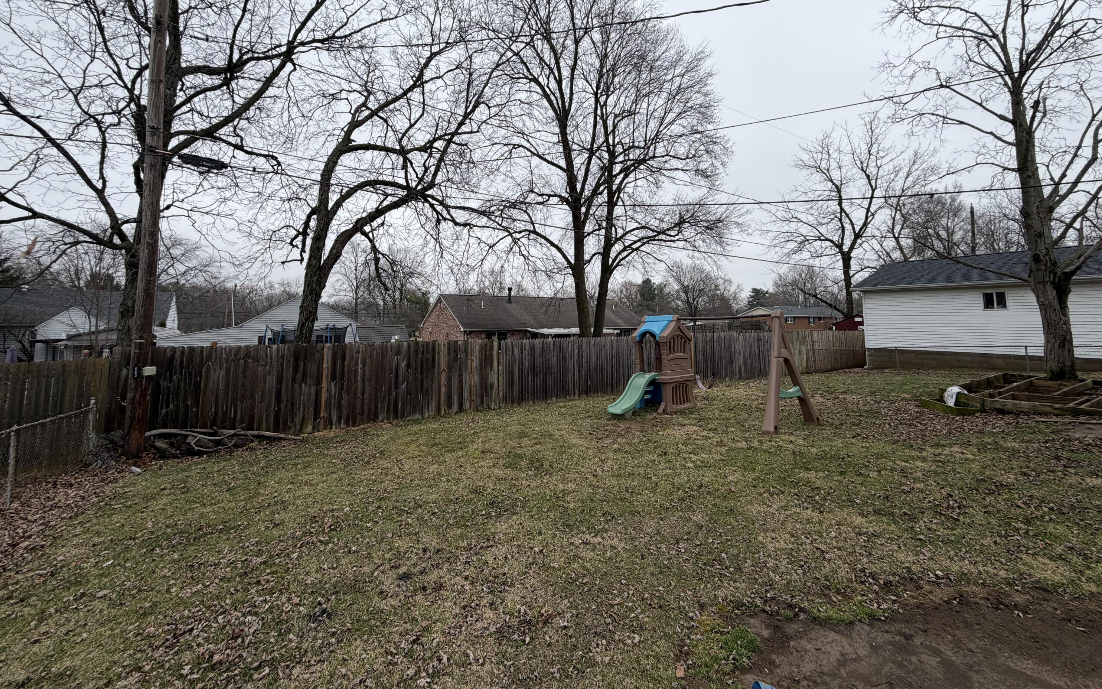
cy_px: 282
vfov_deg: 74.1
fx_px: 450
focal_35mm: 15
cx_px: 548
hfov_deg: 101.5
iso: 40
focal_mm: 2.22
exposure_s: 1/527
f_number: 2.2
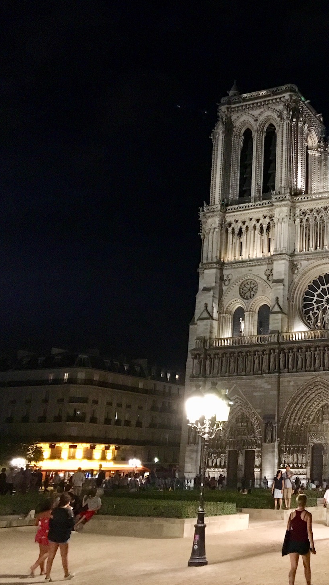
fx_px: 667
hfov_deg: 26.0
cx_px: 343
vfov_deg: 47.4
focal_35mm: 43
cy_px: 288
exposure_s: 1/17
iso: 250
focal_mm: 4.15
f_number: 2.2
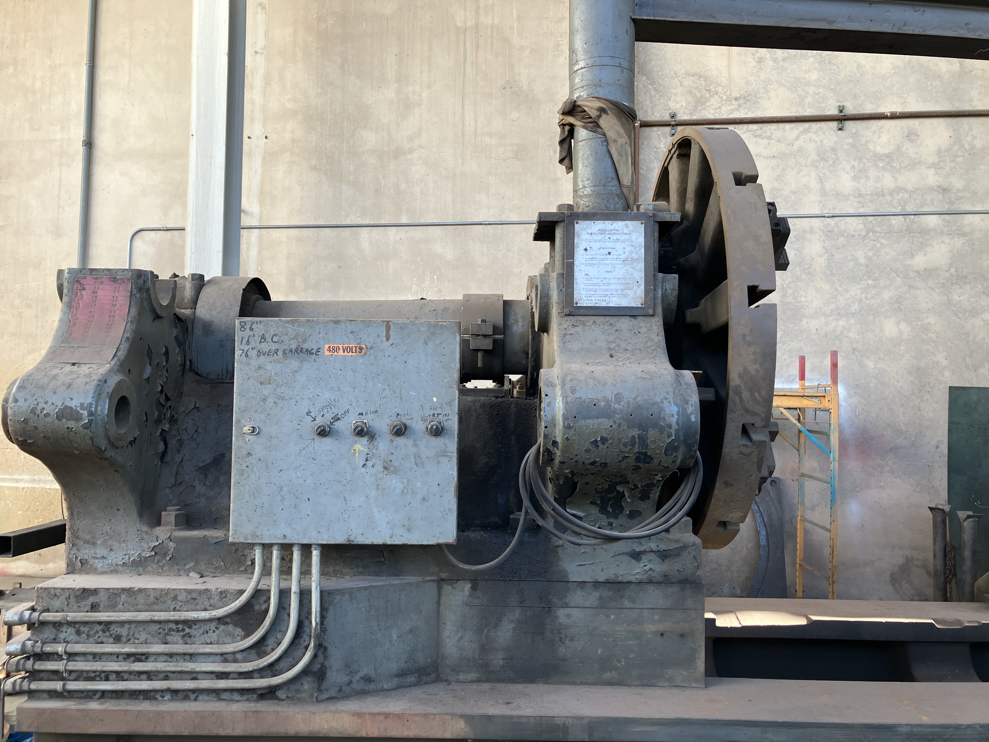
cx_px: 494
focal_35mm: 28
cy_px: 371
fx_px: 800
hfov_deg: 63.4
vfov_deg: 49.7
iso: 32
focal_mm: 3.99
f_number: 1.8
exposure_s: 1/121
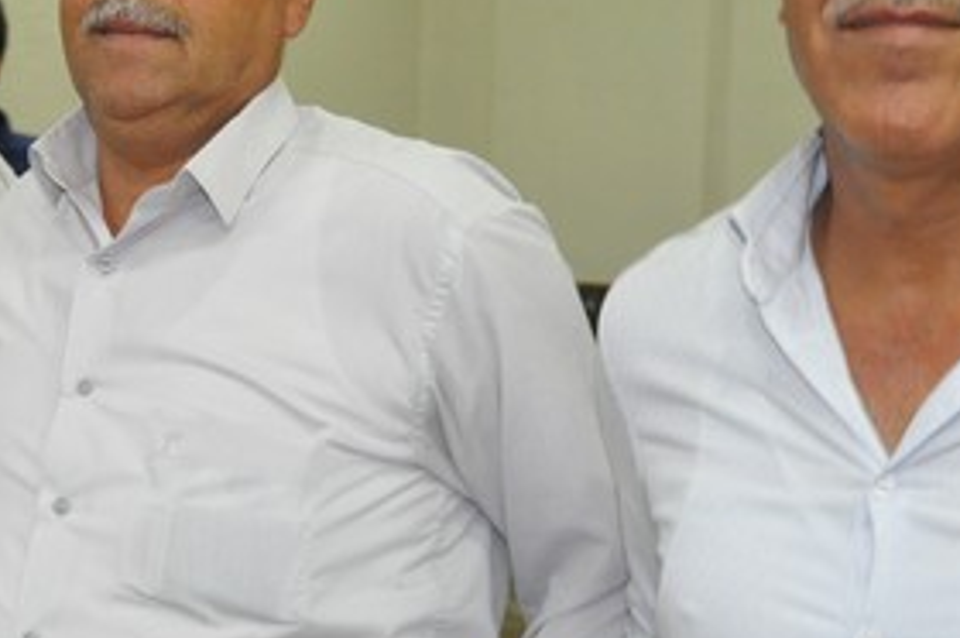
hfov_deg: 22.5
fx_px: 2397
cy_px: 386
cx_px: 291
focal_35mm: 90
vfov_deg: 15.1
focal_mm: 24
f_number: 4.5
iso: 1250
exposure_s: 1/60
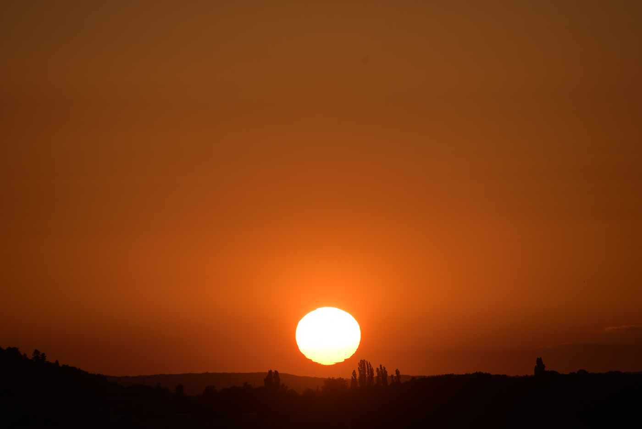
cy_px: 214
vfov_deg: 3.4
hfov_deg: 5.2
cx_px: 321
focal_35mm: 400
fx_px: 7137
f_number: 8
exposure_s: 1/1600
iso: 100
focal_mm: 400
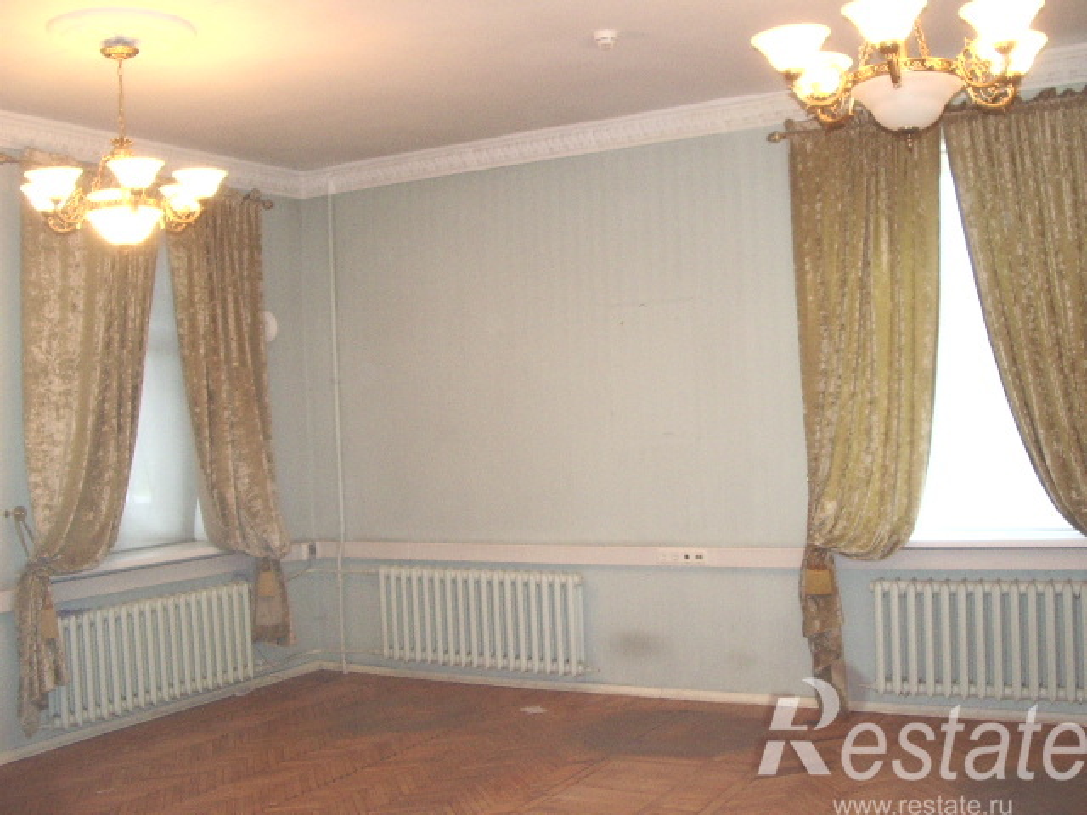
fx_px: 1193
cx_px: 544
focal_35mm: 38
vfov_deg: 37.7
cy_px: 408
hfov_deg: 49.0
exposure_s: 1/40
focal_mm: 5.8
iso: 200
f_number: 2.6
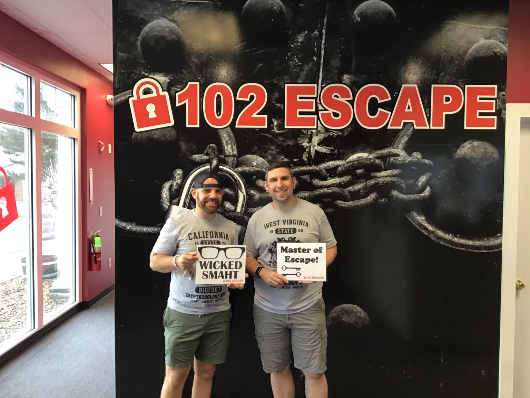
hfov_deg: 58.4
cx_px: 265
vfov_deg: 45.4
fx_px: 475
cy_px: 199
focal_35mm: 31
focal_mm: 3.3
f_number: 2.4
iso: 100
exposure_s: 1/30
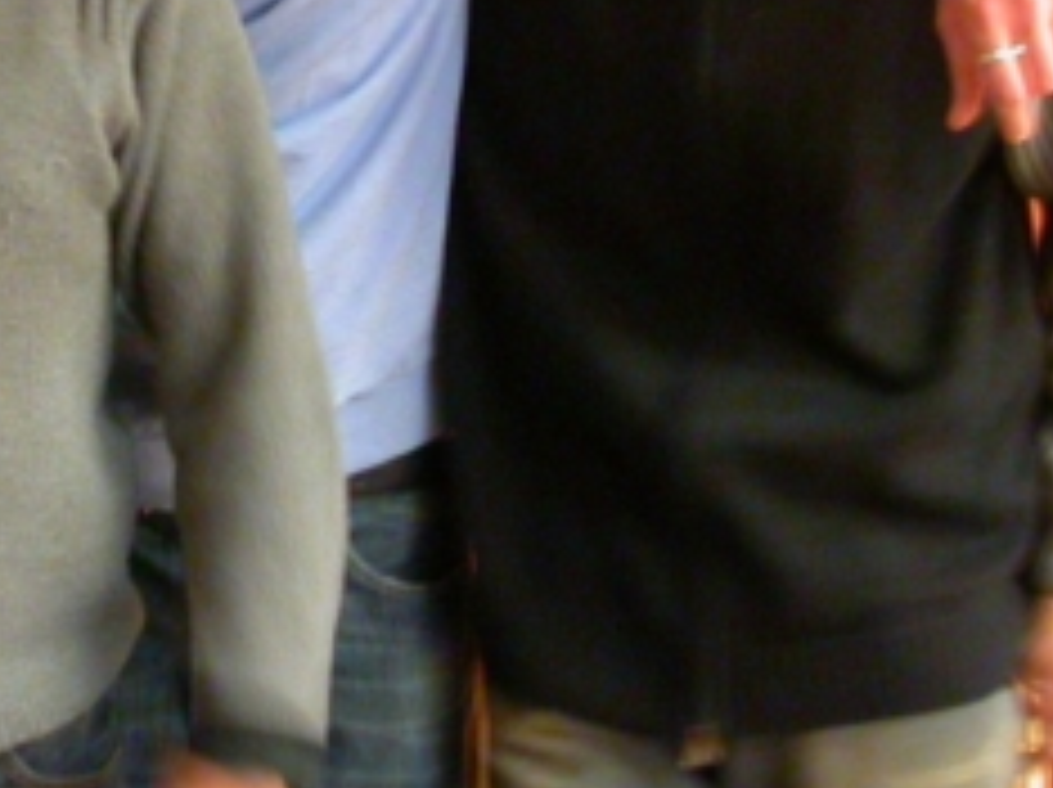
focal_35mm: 104
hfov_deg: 18.6
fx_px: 3160
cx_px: 90
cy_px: 198
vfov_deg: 14.2
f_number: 2.6
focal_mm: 7.85
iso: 400
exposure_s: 1/5
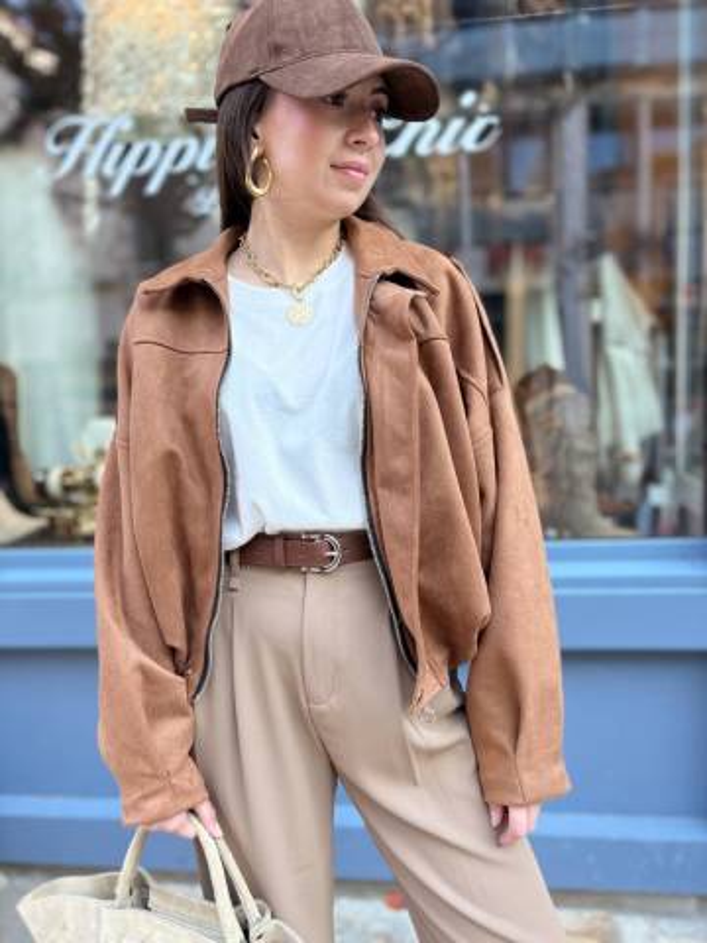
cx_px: 354
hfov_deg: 53.1
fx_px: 708
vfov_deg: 67.3
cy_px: 472
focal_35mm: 26
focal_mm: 5.96
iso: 64
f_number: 1.6
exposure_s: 1/230
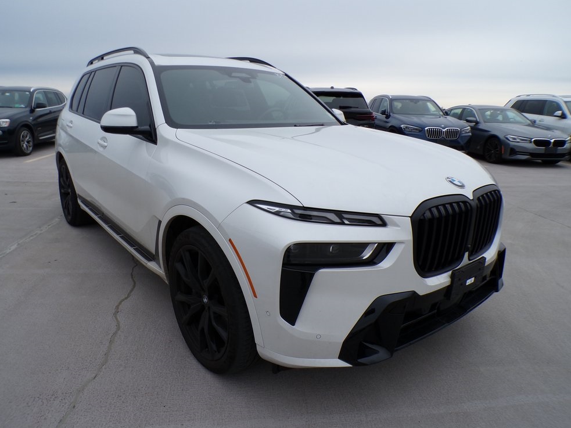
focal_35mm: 25
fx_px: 412
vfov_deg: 54.9
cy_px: 210
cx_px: 274
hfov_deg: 69.4
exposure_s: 1/340
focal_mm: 4.3
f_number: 4.4
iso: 100
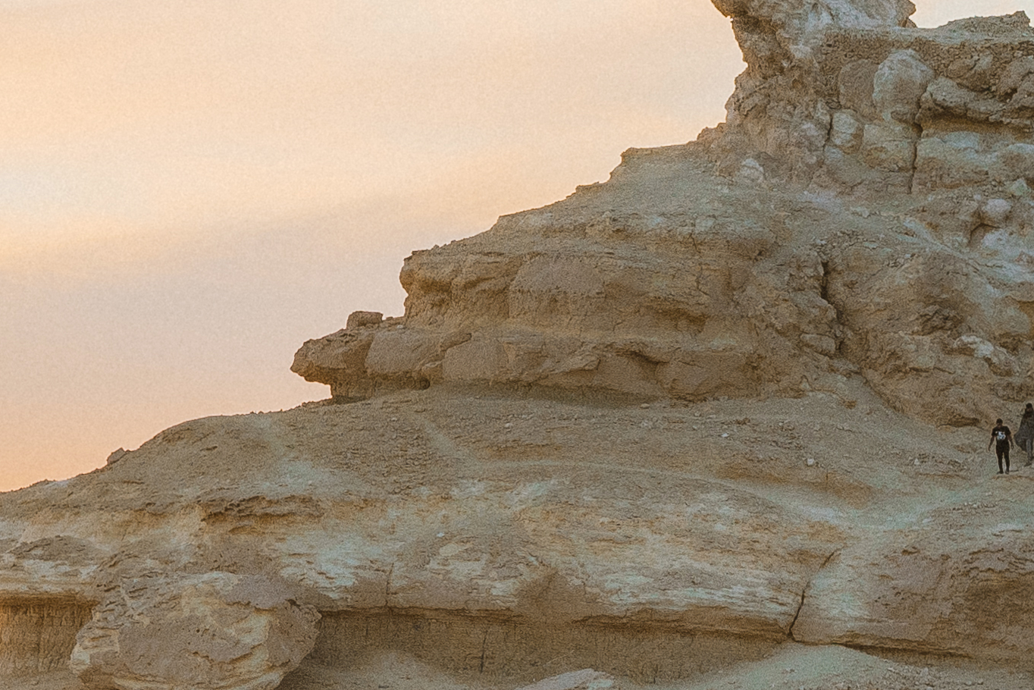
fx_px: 9020
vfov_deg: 4.3
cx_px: -49
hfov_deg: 6.5
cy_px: 1360
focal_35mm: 314
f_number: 6.3
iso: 100
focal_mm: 55
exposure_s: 1/125
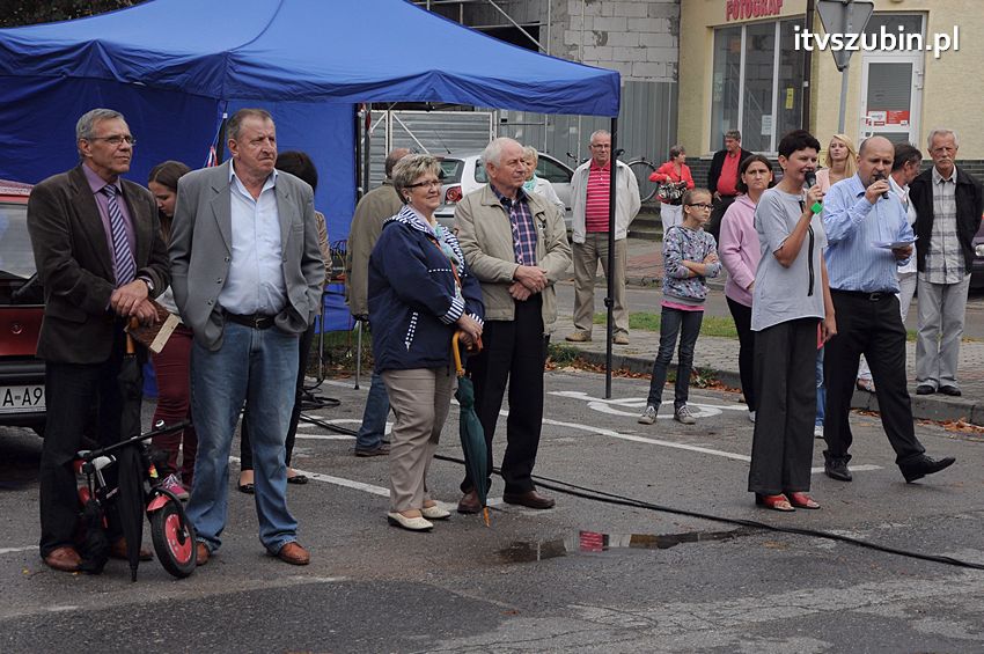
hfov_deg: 26.0
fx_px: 2130
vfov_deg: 17.5
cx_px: 492
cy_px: 327
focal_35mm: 78
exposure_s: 1/320
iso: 400
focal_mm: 52
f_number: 9
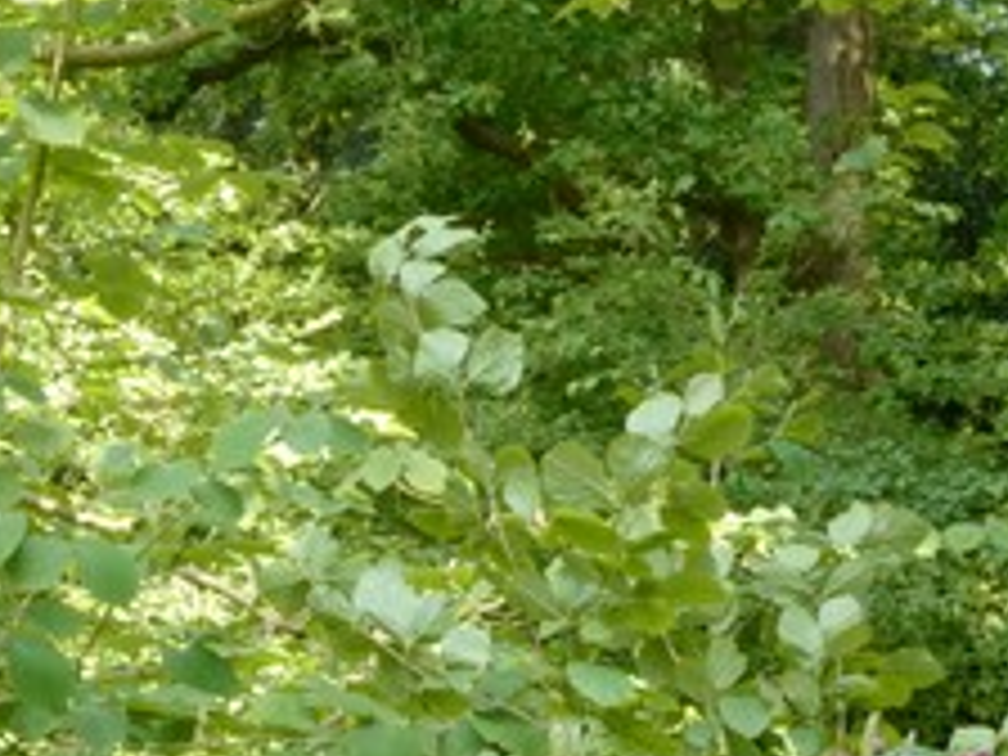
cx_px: 567
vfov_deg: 9.7
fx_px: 4193
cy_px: 1449
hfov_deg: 13.7
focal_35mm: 144
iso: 1600
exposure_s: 1/60
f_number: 16
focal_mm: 28
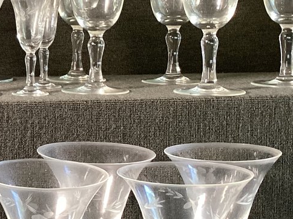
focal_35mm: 97
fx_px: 821
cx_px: -91
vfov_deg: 15.2
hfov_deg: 18.7
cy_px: 81
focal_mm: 3.3
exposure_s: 1/60
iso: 125
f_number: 2.4
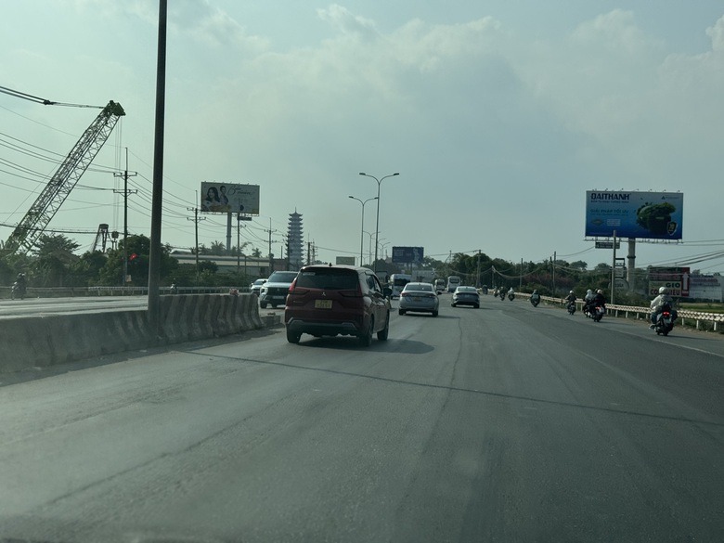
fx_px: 1004
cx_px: 362
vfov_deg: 30.3
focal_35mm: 48
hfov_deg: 39.7
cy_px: 272
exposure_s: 1/12500
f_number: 1.78
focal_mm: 6.76
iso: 80
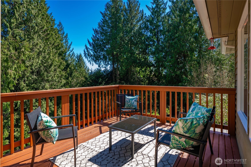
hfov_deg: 86.9
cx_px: 126
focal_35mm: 19
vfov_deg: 64.6
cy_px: 84
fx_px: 133
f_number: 7.1
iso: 80
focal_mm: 19
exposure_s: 1/50
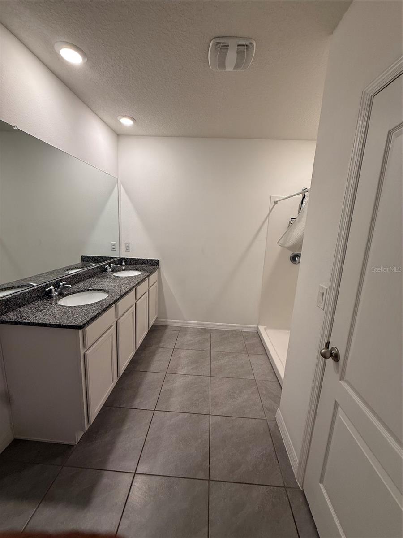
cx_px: 202
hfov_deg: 85.7
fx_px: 217
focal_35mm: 14
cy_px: 269
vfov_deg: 102.1
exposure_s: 1/120
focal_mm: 2.22
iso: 160
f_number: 2.2
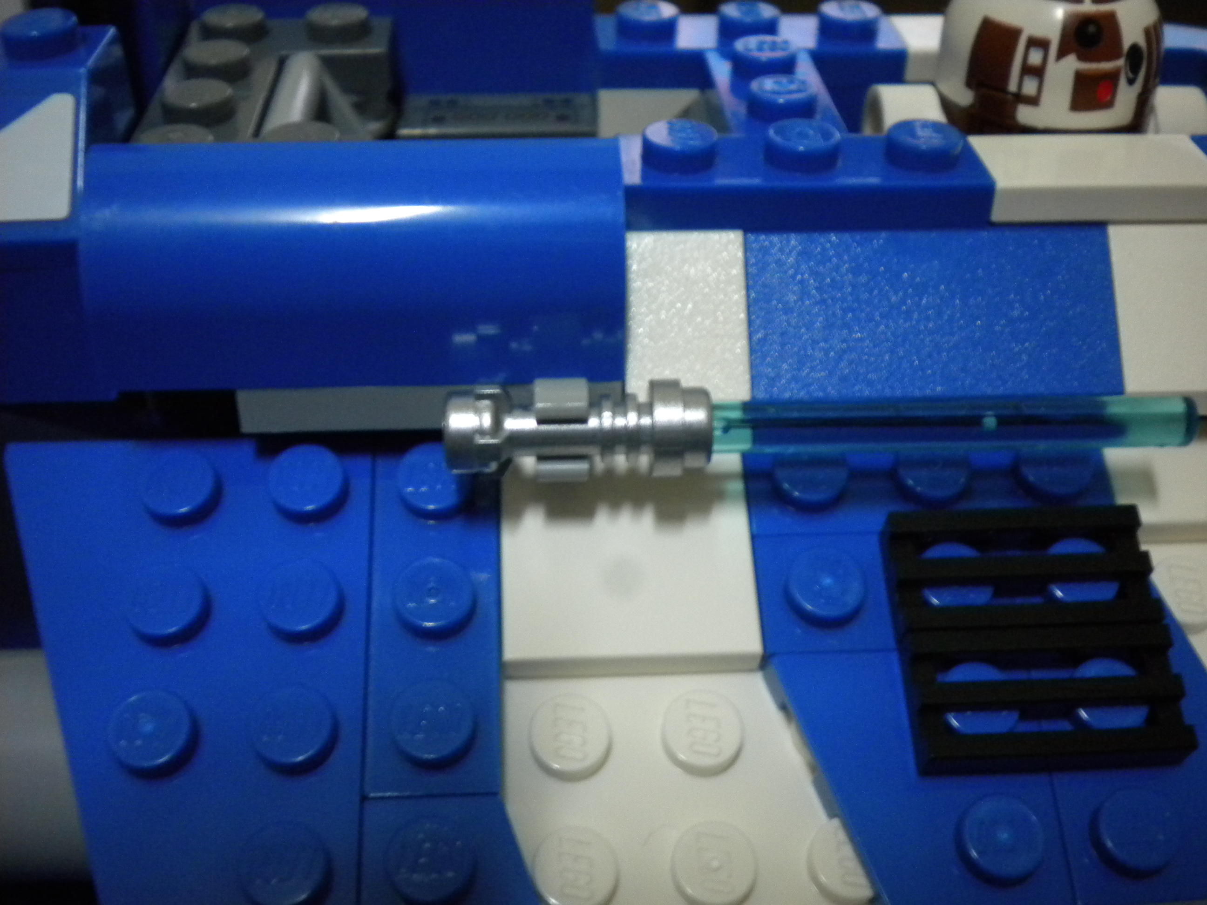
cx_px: 604
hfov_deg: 45.8
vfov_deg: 35.1
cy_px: 452
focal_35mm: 41
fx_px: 1430
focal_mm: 7.4
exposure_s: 1/9.9
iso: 400
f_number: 3.5
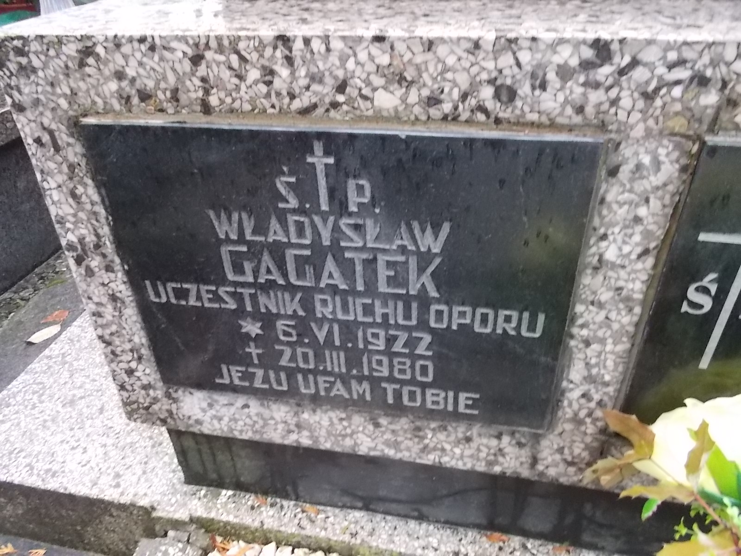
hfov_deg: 67.3
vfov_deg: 53.1
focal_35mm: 26
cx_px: 370
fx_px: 557
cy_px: 278
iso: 400
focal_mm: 4.6
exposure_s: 1/60
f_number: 3.2
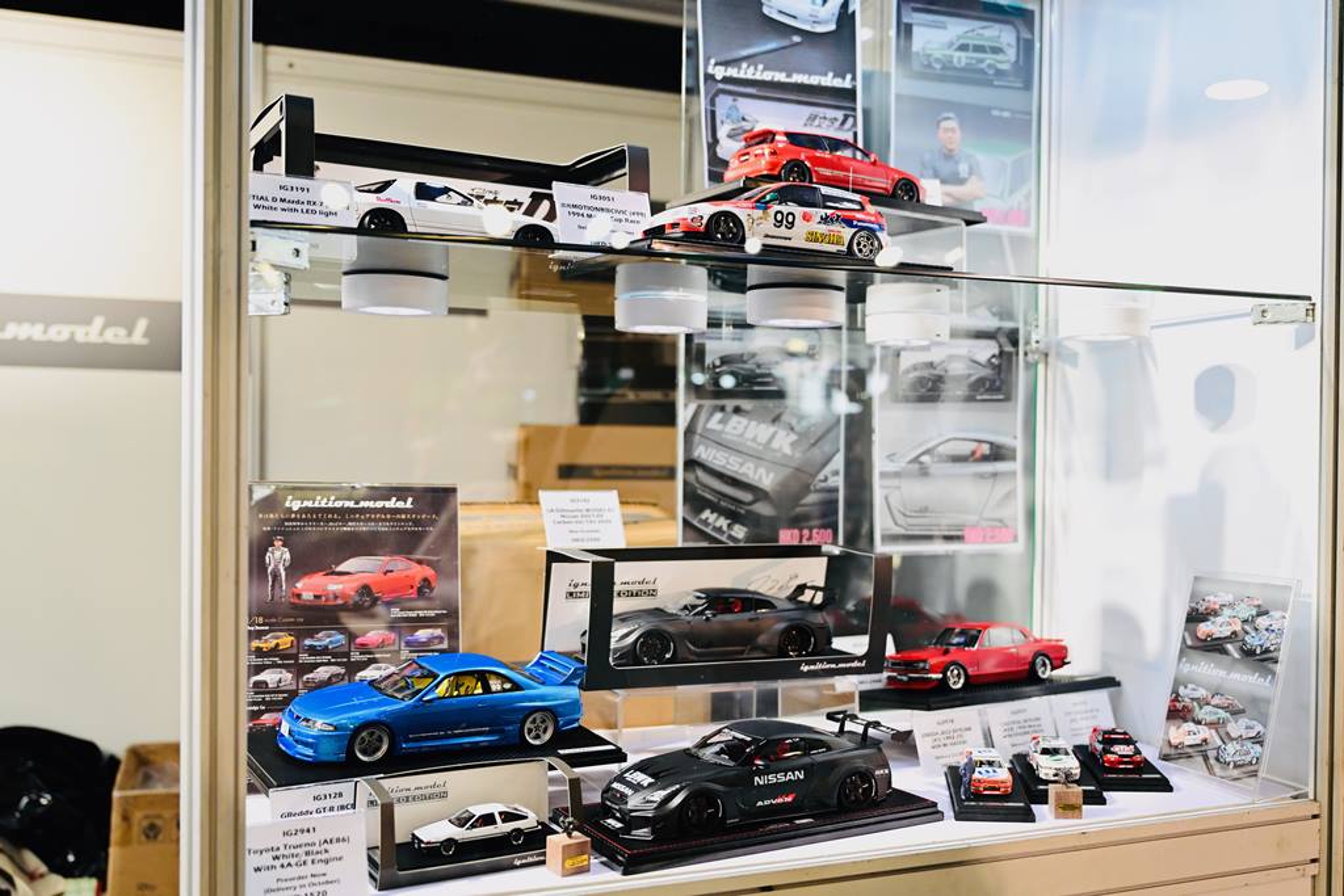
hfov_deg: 61.9
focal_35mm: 30
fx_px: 1120
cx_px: 672
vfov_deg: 43.6
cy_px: 448
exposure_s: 1/125
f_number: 2.8
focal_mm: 30
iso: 1600
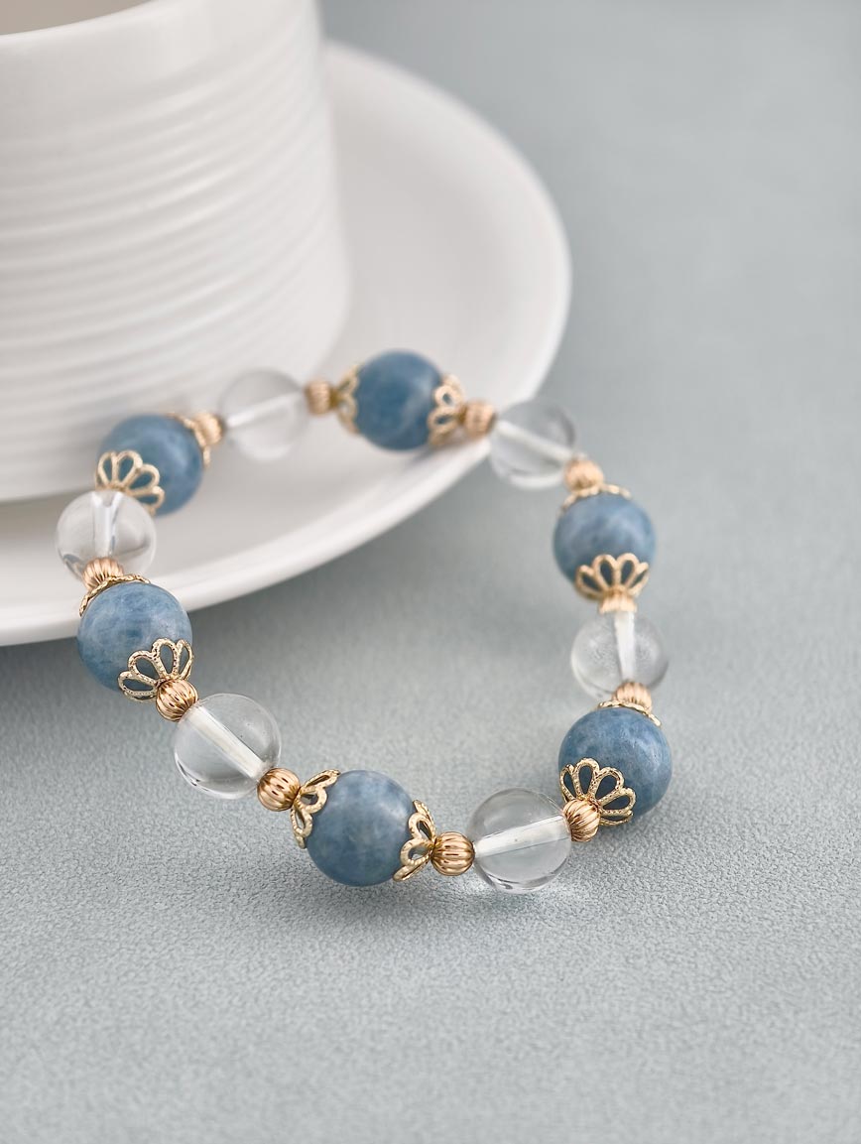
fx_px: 2812
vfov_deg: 23.0
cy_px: 572
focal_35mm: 85
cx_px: 430
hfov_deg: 17.4
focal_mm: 22.48
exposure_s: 1/160
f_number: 2.67
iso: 125
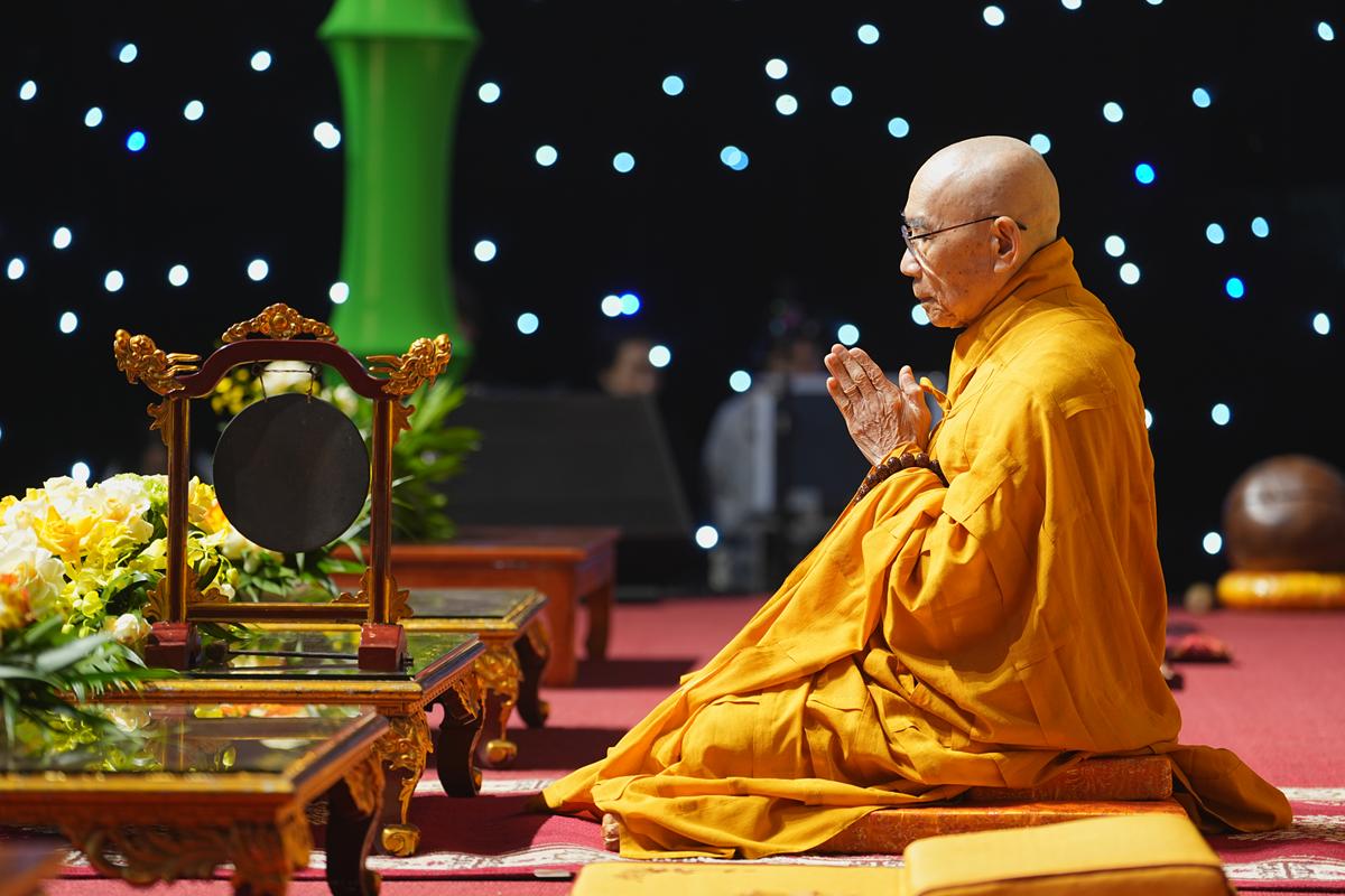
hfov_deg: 15.9
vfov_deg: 10.6
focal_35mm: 129
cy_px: 448
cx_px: 672
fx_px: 4819
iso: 640
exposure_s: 1/100
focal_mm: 129
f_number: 2.8
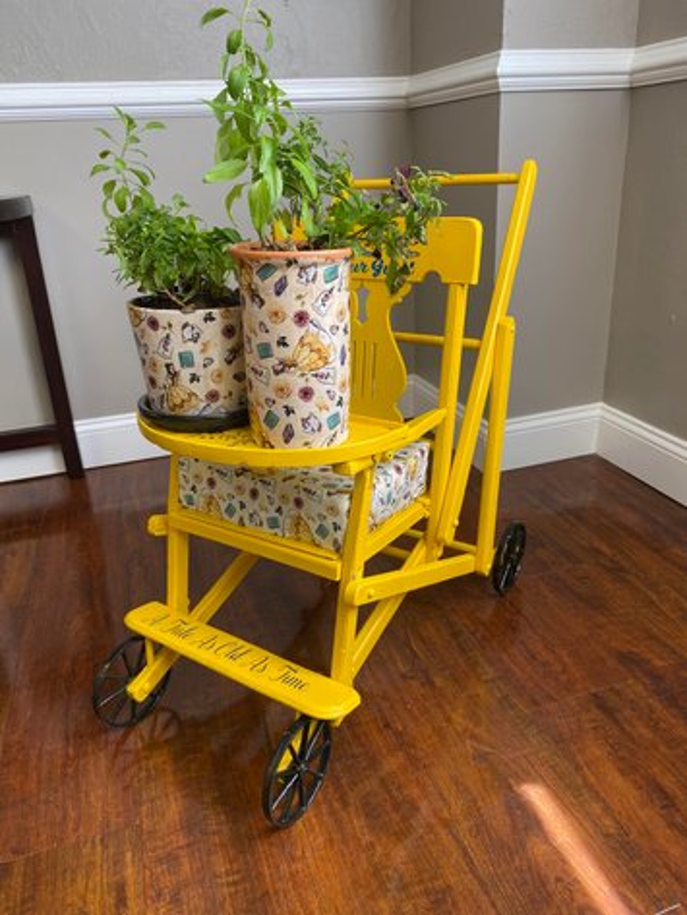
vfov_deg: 67.3
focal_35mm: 26
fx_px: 688
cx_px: 344
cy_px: 458
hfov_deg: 53.1
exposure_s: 1/120
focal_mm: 4.25
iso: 100
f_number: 1.8
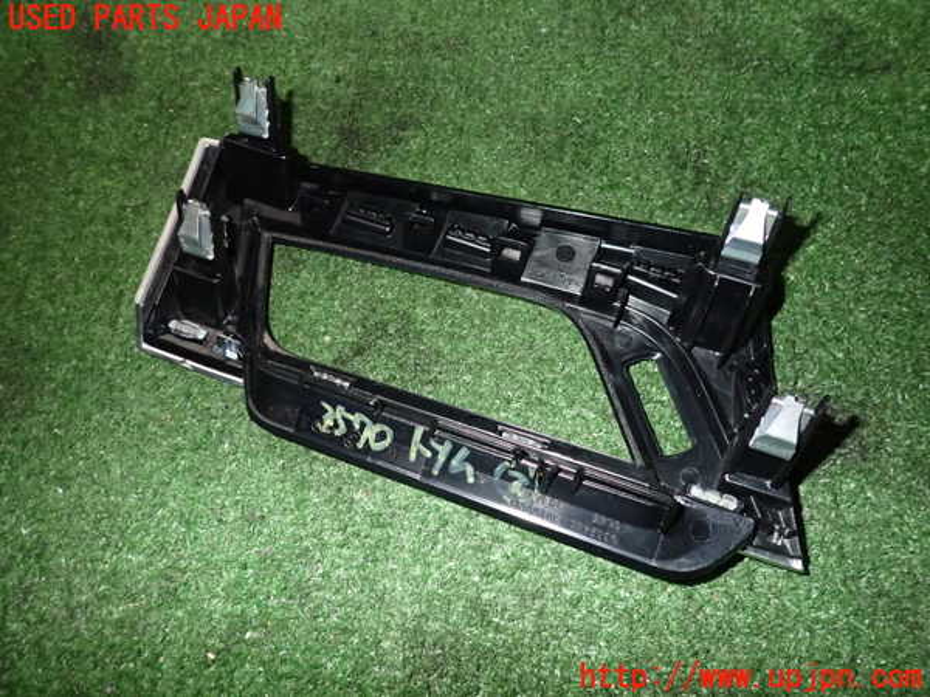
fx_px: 672
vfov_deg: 54.9
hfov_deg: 69.4
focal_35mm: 25
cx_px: 465
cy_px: 348
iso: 800
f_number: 5.6
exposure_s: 1/30
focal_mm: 4.5
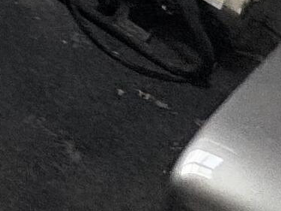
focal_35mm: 112
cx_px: -392
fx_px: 909
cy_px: -517
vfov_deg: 9.1
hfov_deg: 13.2
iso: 50
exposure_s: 1/120
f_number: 2.2
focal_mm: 2.22
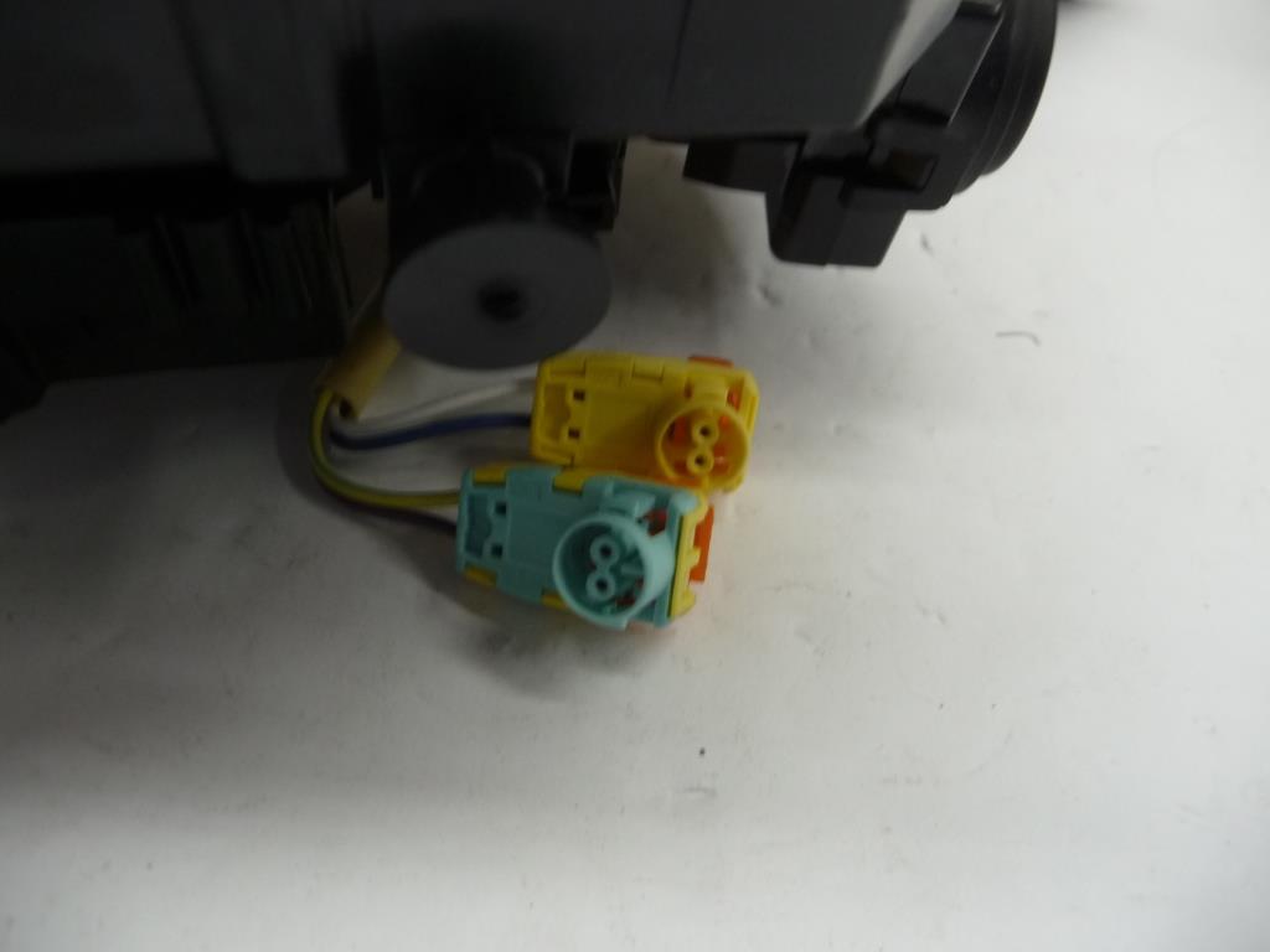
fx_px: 1027
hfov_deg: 63.4
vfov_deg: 49.7
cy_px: 476
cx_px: 635
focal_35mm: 28
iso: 200
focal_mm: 4.7
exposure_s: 1/30
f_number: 3.3
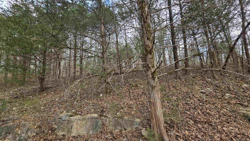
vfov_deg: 70.5
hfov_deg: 103.0
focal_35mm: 15
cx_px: 122
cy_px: 69
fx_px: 99
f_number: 1.9
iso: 40
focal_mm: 2.2
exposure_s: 1/305
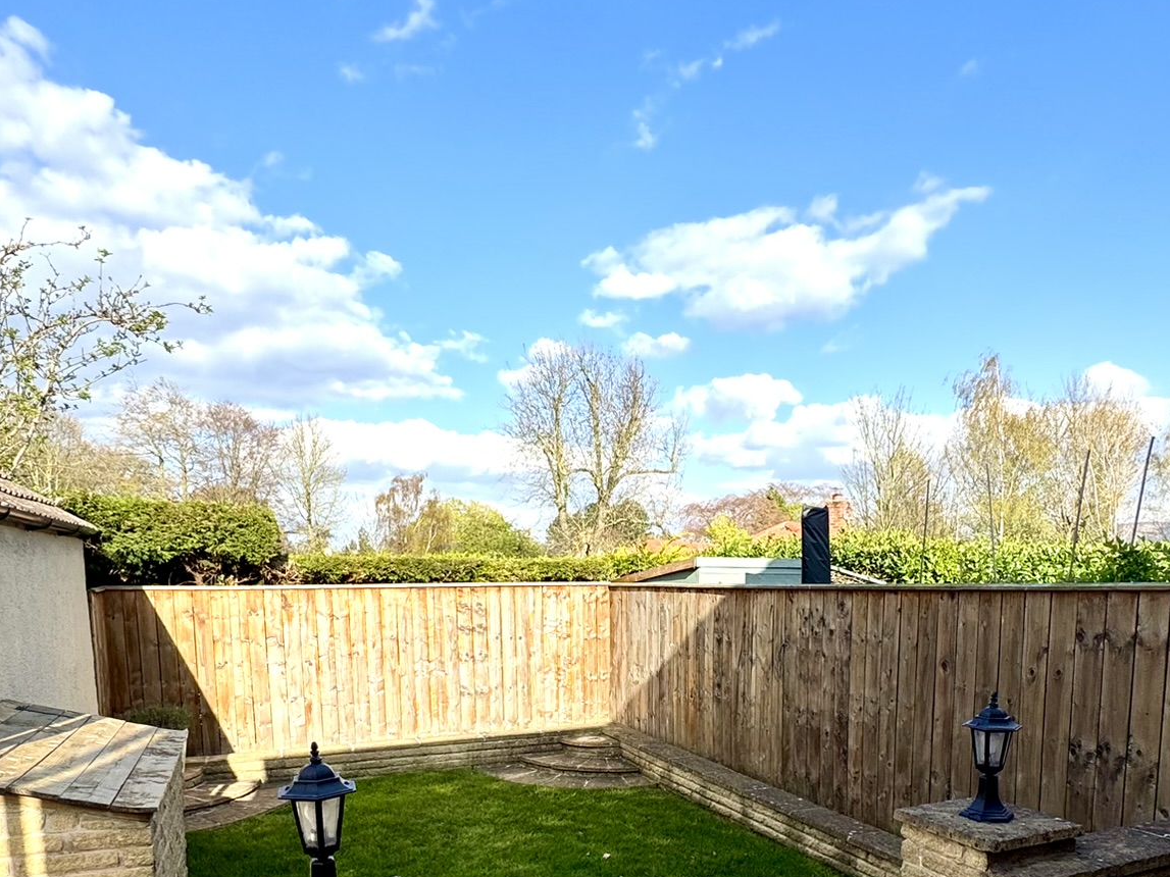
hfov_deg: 69.3
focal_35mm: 25
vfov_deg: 51.6
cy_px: 695
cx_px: 635
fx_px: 845
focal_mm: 2.22
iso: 50
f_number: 2.2
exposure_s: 1/1143
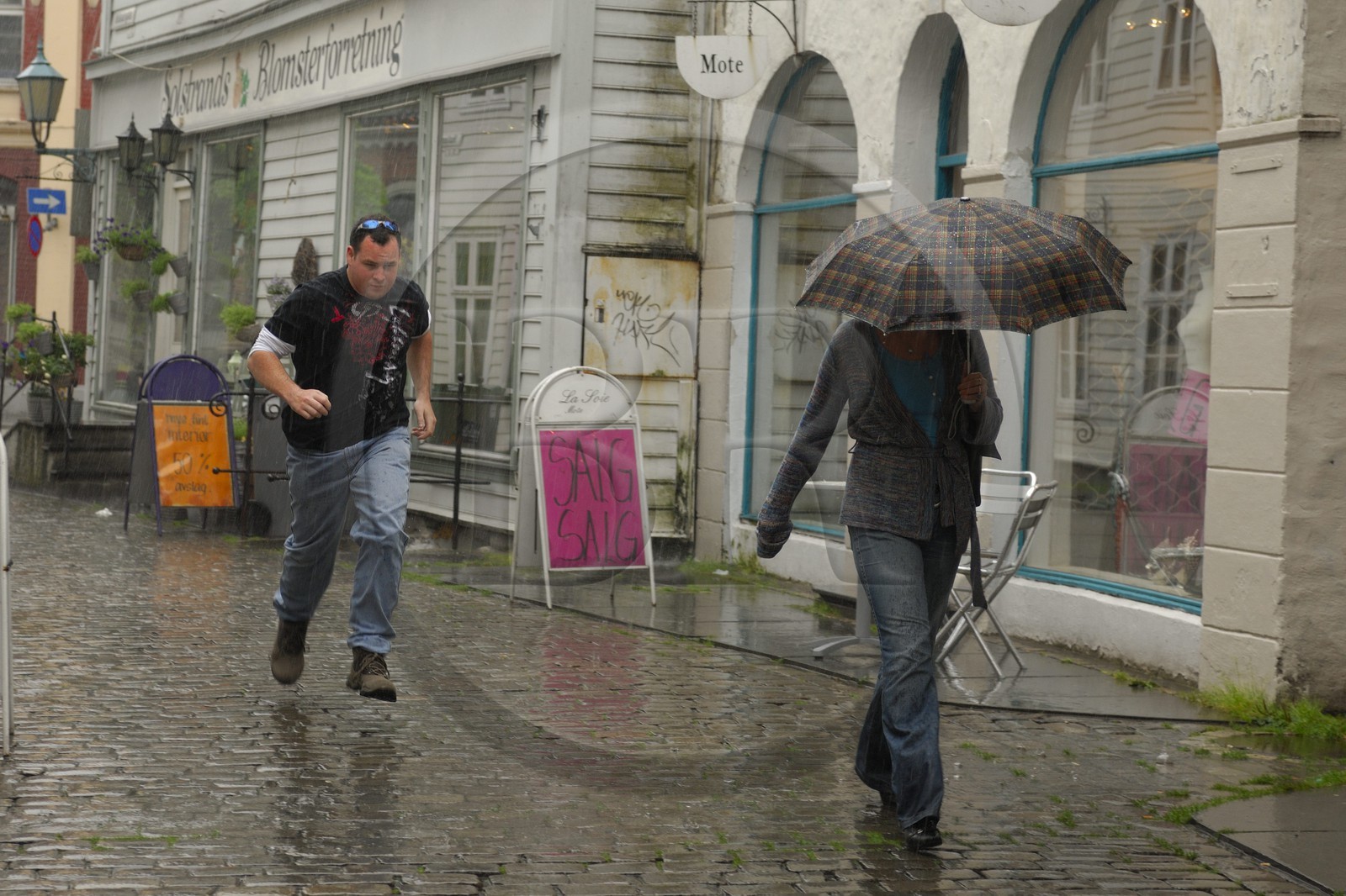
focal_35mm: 75
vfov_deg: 18.2
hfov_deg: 27.0
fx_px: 2803
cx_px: 673
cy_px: 448
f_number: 4.5
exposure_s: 1/160
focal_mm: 50
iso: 200
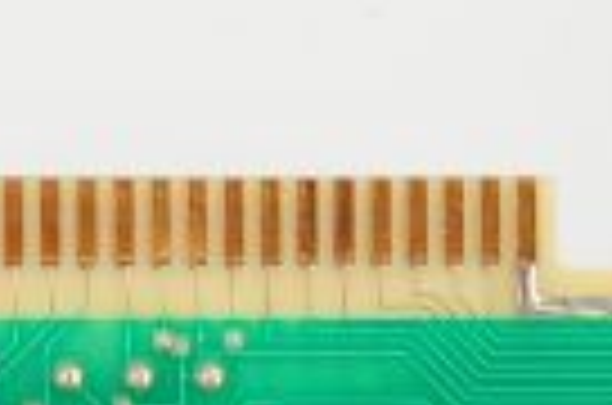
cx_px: -238
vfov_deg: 6.0
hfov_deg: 9.1
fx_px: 3748
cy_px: 808
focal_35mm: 221
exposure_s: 1/125
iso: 1600
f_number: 13
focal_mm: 50
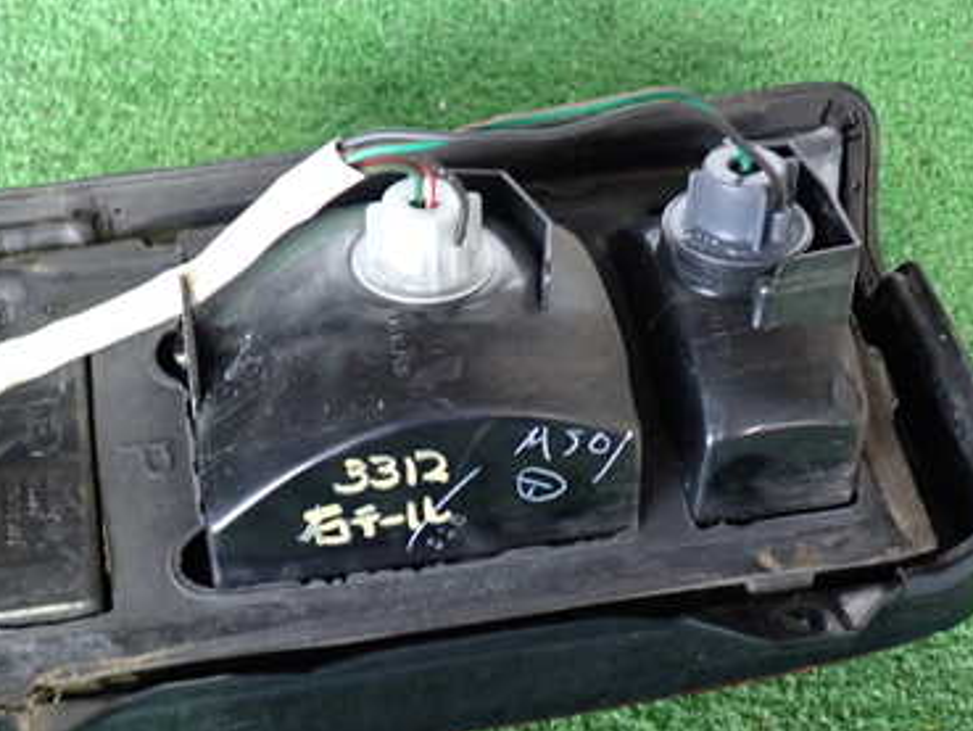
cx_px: 396
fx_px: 1462
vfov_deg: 28.0
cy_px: 443
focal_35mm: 52
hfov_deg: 36.7
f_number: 2.4
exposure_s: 1/30
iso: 500
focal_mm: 5.79
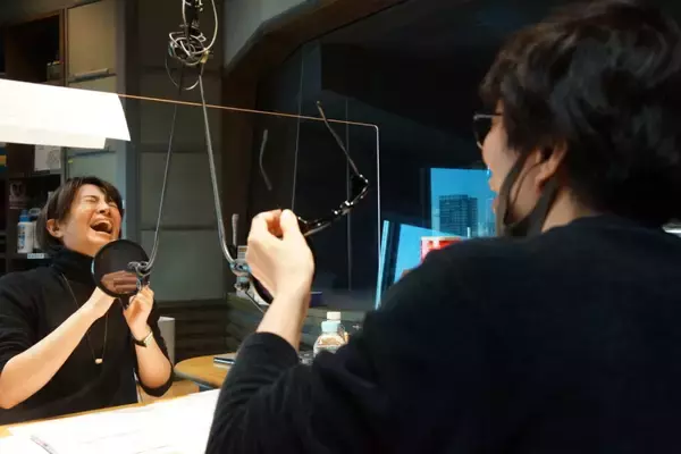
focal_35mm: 34
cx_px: 340
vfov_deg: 38.9
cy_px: 227
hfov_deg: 55.8
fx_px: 643
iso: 1600
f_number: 4
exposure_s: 1/100
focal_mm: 23
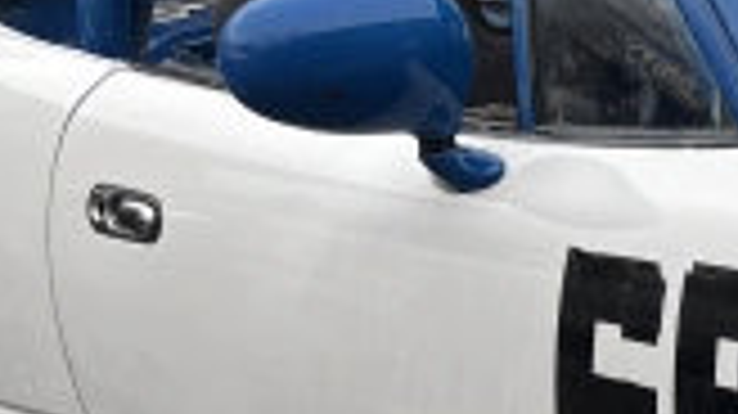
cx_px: 1472
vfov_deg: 8.7
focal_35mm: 138
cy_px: 513
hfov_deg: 13.4
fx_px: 2699
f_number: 1.6
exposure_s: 1/571
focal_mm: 5.96
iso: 50
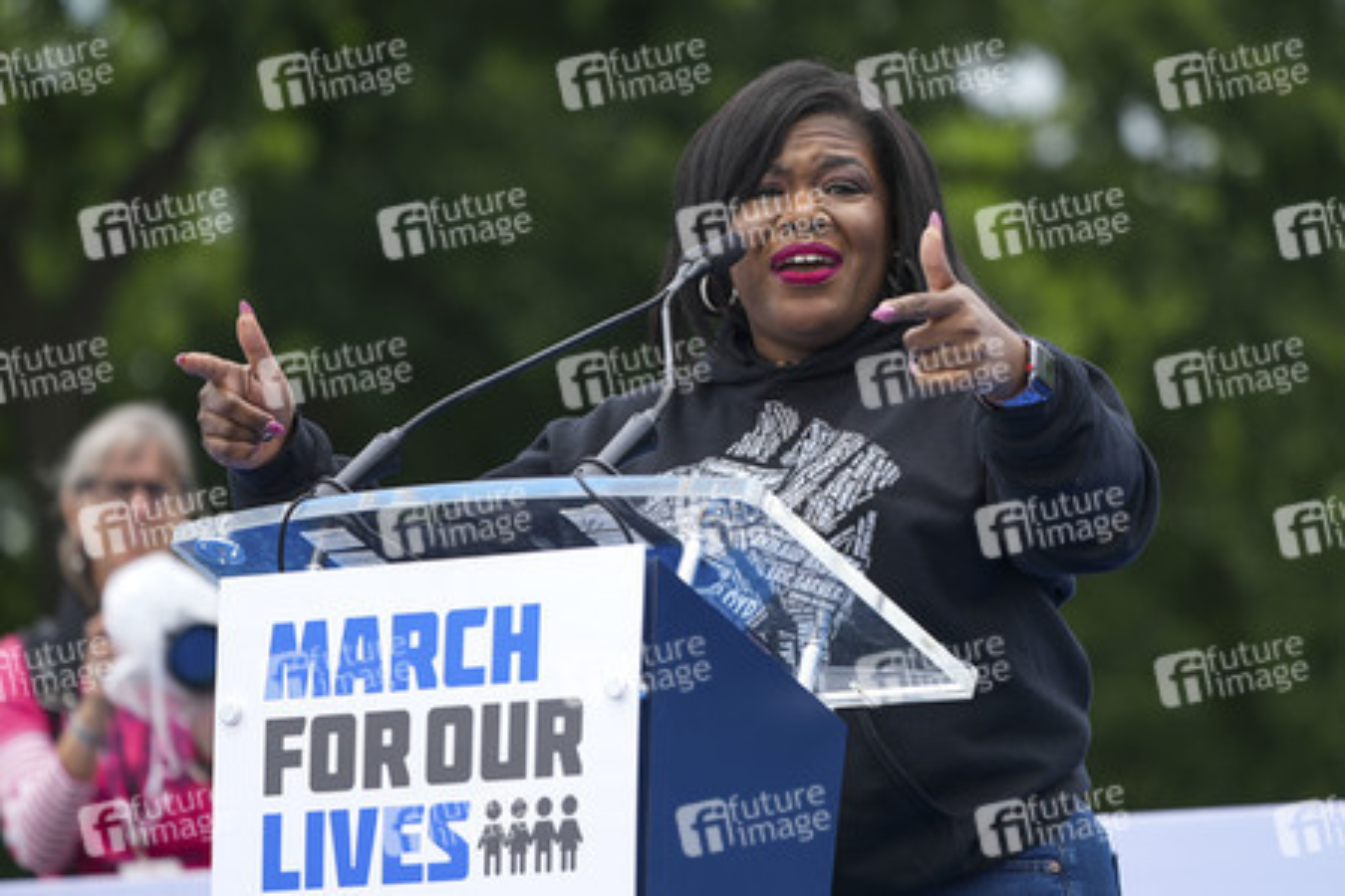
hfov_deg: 8.5
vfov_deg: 5.7
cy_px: 448
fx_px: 9003
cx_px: 672
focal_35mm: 241
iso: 250
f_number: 5.6
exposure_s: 1/500
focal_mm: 241
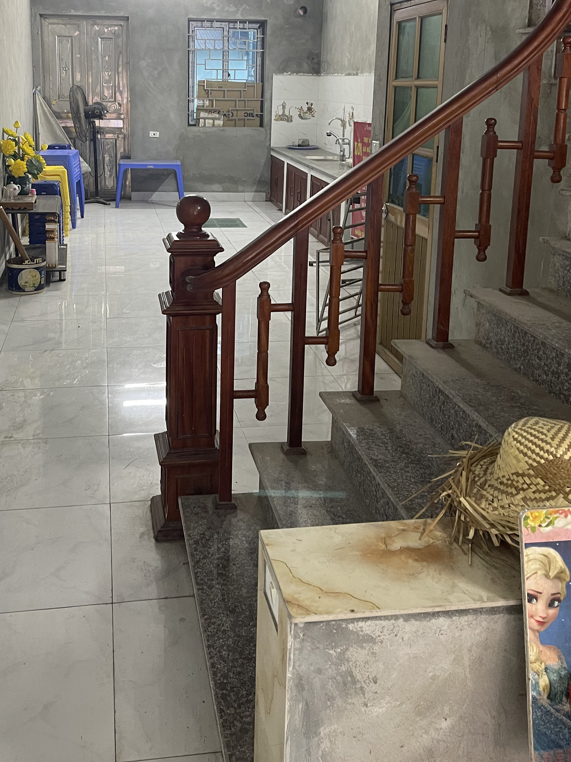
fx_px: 792
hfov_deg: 39.6
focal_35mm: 36
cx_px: 242
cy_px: 226
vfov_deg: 50.0
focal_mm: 5.1
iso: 160
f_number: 1.6
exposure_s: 1/50
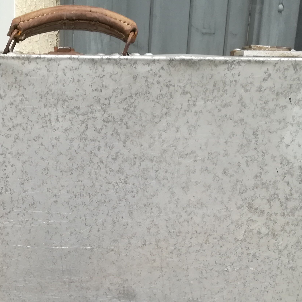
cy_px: 229
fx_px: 543
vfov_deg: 30.5
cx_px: 74
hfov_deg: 30.6
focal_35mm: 55
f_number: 2.2
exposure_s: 1/33.3
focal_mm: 3.83
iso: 125
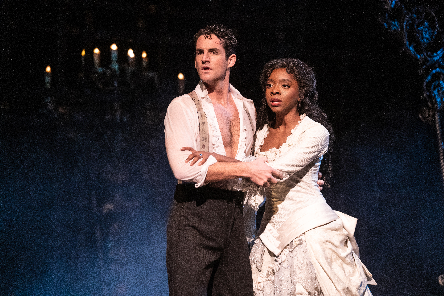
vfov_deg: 8.7
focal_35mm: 158
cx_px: 222
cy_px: 148
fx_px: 1949
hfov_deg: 13.0
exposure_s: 1/200
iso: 6400
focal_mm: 158
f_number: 3.2
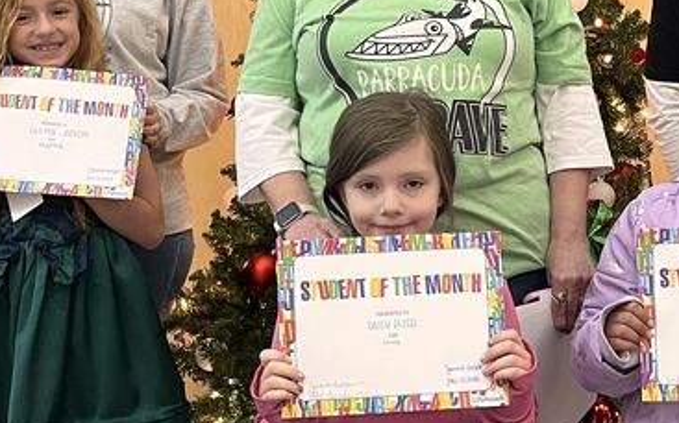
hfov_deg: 26.5
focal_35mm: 77
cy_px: 109
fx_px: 1424
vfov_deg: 16.8
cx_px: 512
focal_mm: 5.1
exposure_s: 1/60
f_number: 1.6
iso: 250
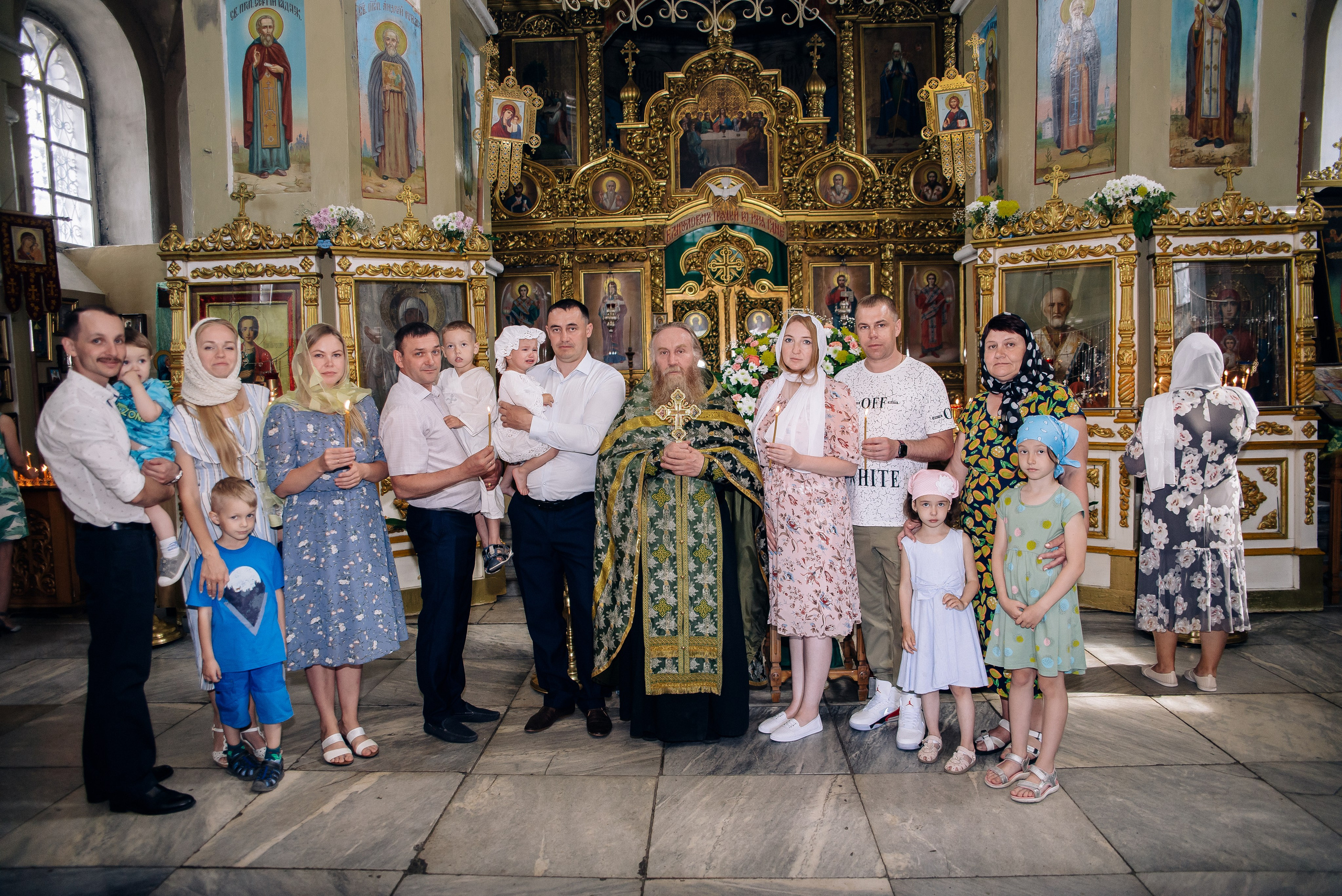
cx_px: 671
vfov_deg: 30.5
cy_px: 448
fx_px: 1641
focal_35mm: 44
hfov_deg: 44.5
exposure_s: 1/200
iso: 1250
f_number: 2.8
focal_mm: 44
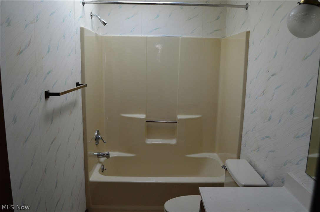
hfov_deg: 67.4
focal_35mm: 27
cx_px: 160
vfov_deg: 47.8
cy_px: 106
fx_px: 240
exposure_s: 1/125
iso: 400
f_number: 5.6
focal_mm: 18
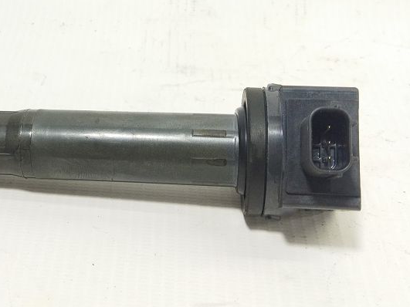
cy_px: 93
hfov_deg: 31.2
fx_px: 722
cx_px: 110
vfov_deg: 23.9
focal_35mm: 61
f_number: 1.79
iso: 160
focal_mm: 4.71
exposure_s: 1/100
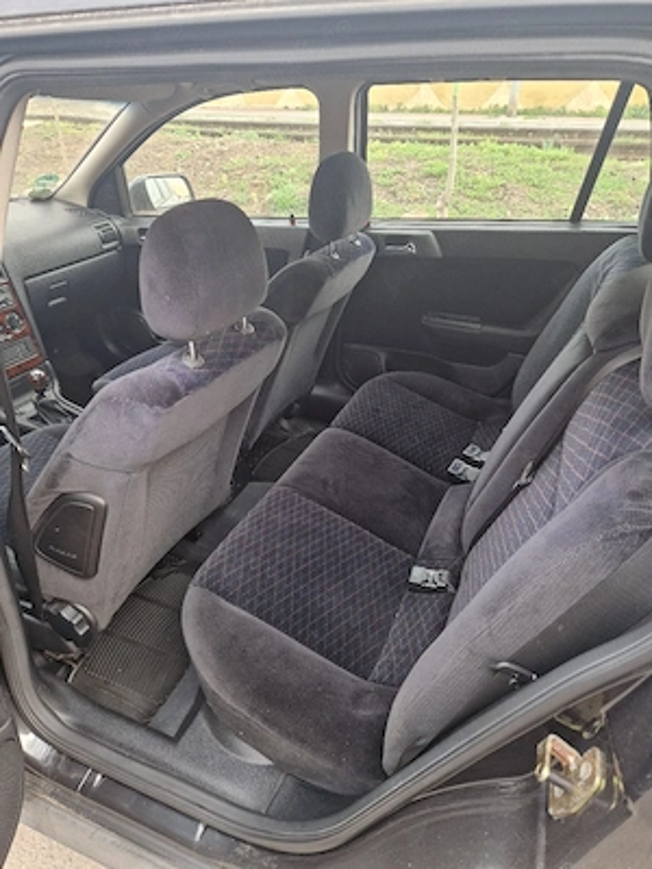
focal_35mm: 23
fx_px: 578
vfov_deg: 73.9
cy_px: 434
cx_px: 326
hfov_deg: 58.9
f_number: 1.8
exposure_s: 1/182
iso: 100
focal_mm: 5.4
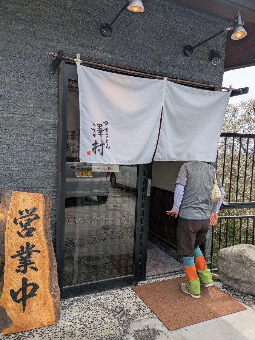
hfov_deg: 54.9
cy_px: 170
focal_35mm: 25
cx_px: 128
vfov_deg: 69.4
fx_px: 245
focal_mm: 5.43
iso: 49
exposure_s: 1/1616
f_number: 1.89
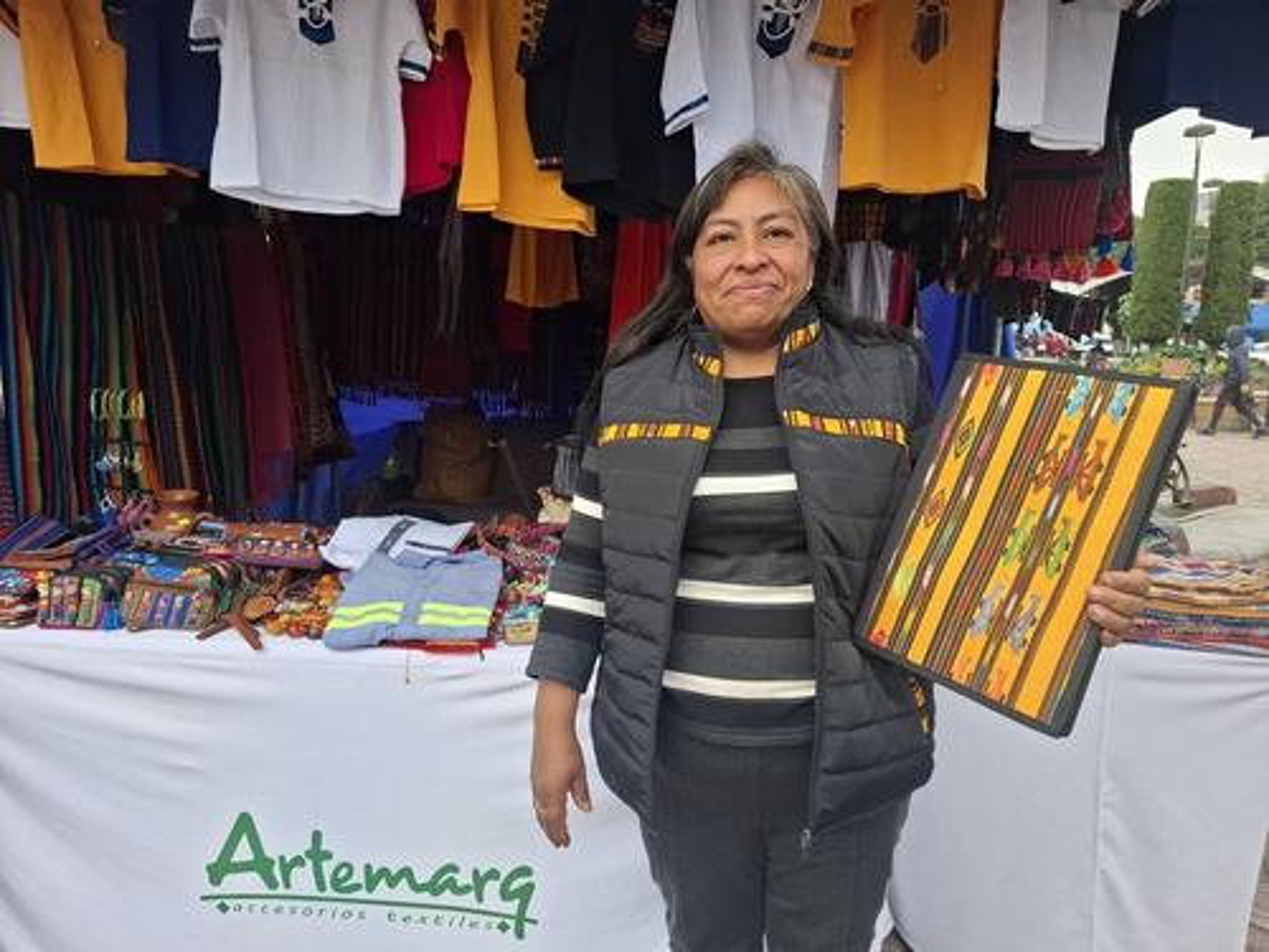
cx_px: 634
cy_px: 476
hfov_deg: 73.9
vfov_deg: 58.9
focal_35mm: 23
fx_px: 843
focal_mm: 5.54
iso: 50
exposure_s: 1/513
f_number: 1.8
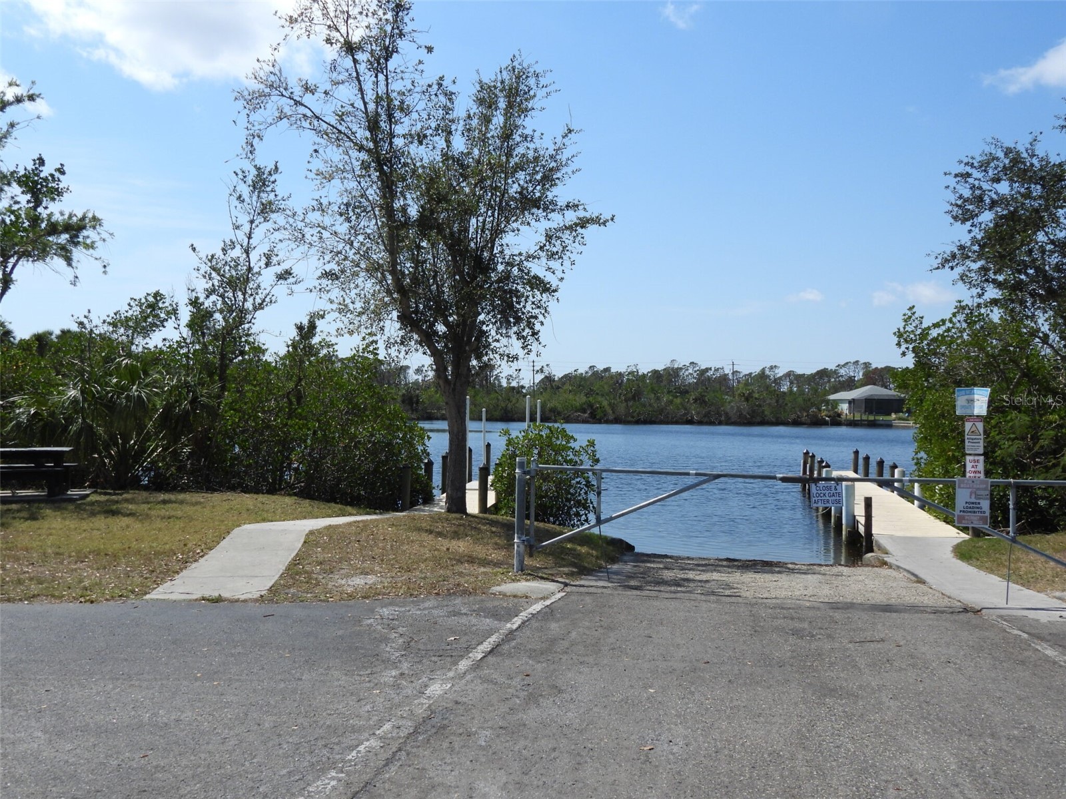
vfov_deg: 42.9
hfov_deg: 55.4
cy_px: 400
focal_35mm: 33
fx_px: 1016
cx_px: 533
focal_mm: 5.9
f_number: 3.2
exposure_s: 1/2000
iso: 100
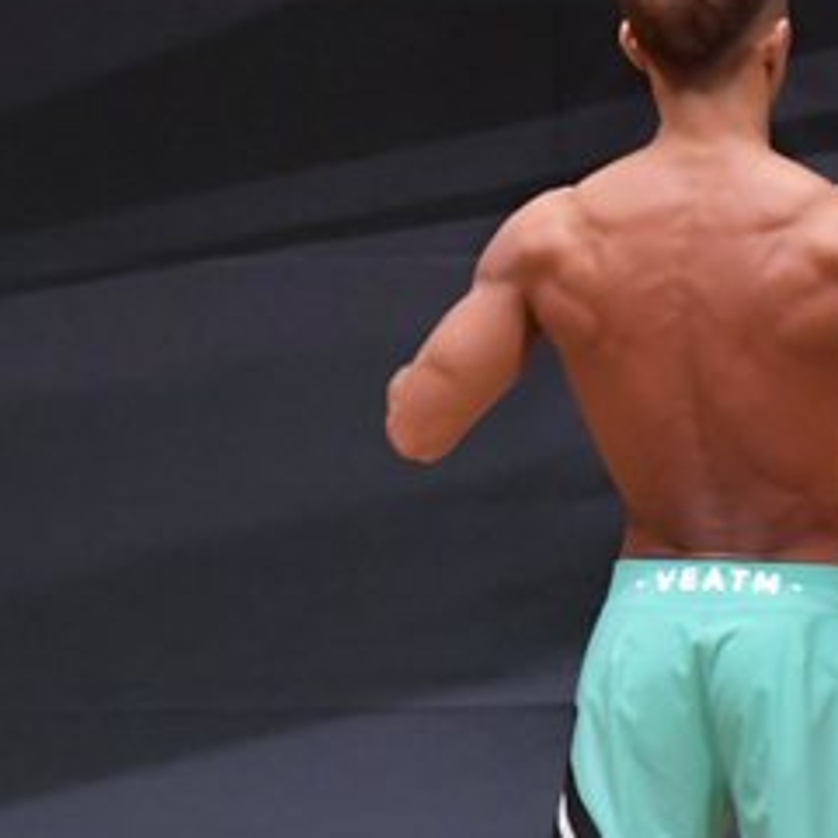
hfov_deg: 2.1
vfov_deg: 2.1
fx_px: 22404
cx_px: 732
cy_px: 685
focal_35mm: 818
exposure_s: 1/400
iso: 6400
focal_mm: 200
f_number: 5.6
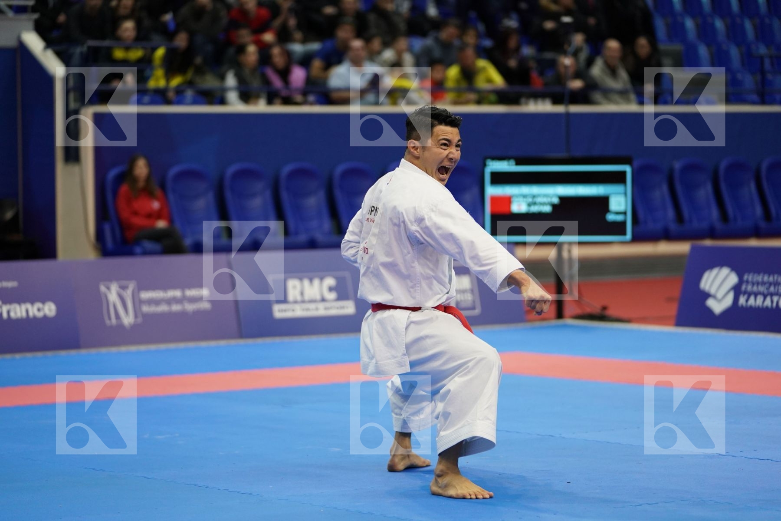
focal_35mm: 121
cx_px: 390
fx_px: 2625
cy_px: 260
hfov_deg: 16.9
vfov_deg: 11.3
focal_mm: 121
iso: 2000
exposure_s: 1/500
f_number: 2.8
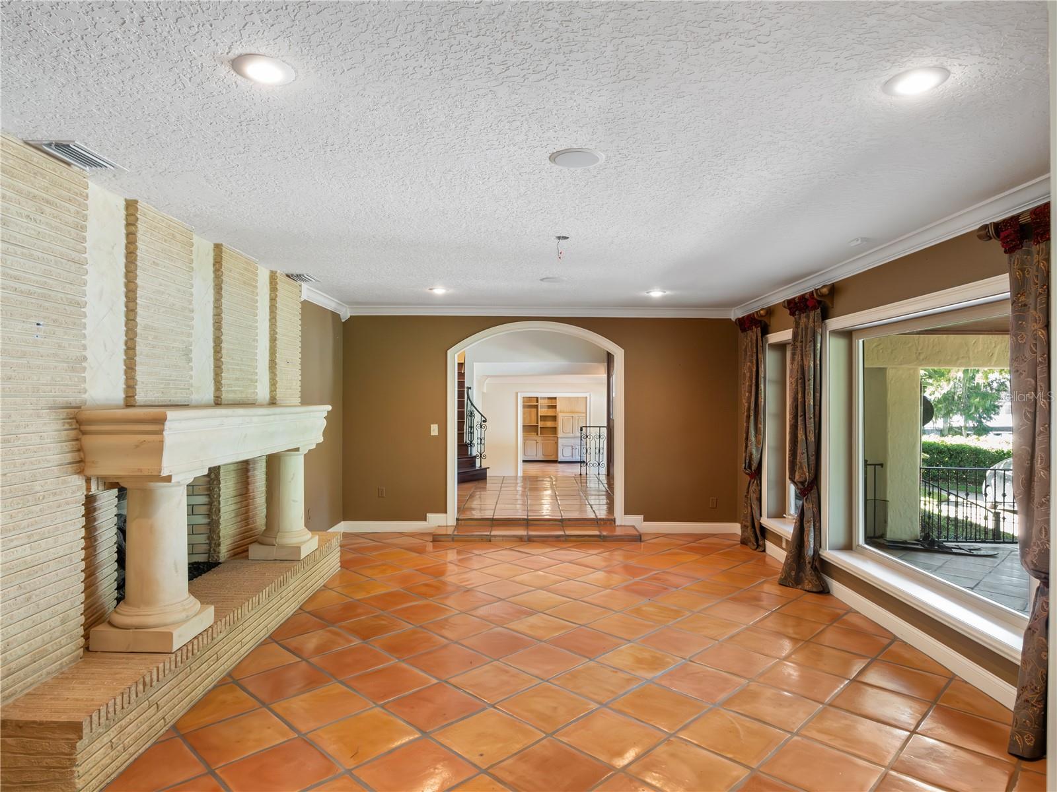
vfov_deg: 66.0
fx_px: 611
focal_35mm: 20
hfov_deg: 81.7
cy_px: 396
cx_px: 528
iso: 3200
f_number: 7.1
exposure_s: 1/15
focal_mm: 10
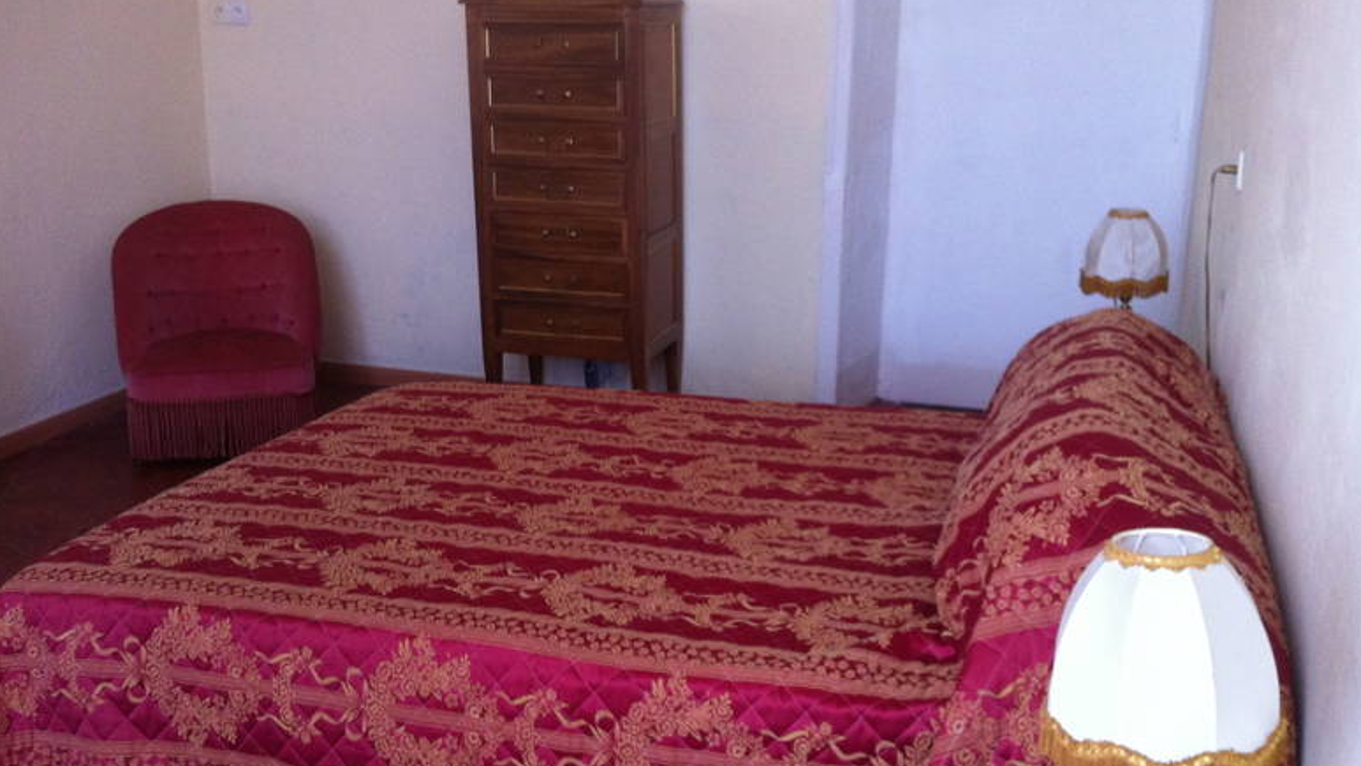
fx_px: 1408
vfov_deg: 30.4
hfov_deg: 51.6
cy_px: 385
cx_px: 687
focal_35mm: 39
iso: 160
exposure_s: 1/15
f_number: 2.8
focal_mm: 3.85
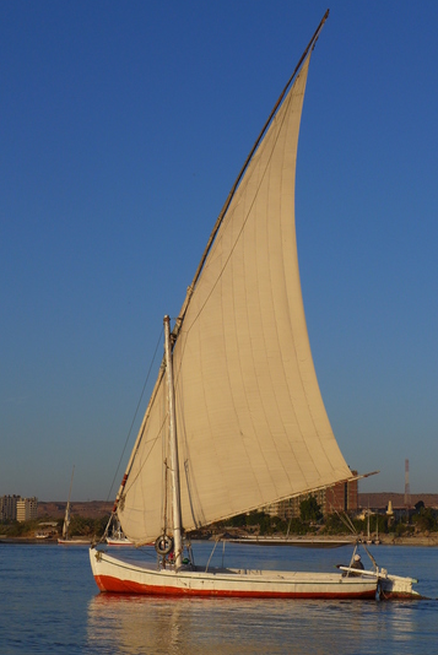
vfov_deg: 27.3
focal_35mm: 74
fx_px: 1348
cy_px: 307
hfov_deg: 18.5
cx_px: 221
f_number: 3.2
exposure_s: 1/1600
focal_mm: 10.8
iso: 80
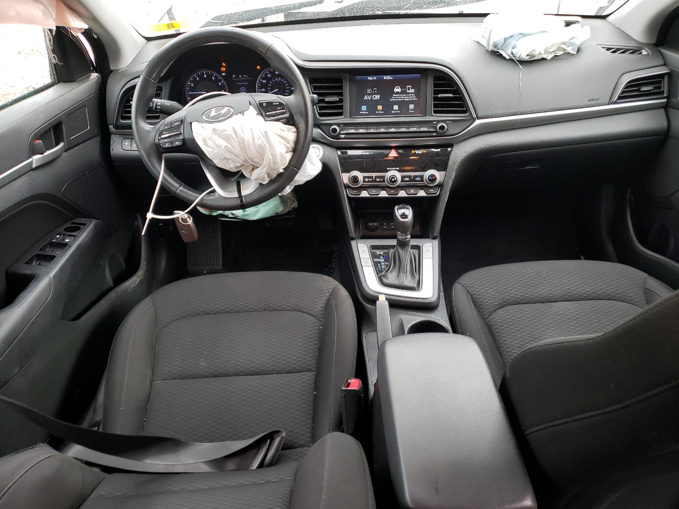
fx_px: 510
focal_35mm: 26
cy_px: 254
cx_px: 340
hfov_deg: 67.3
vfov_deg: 53.1
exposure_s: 1/100
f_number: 1.5
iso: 81
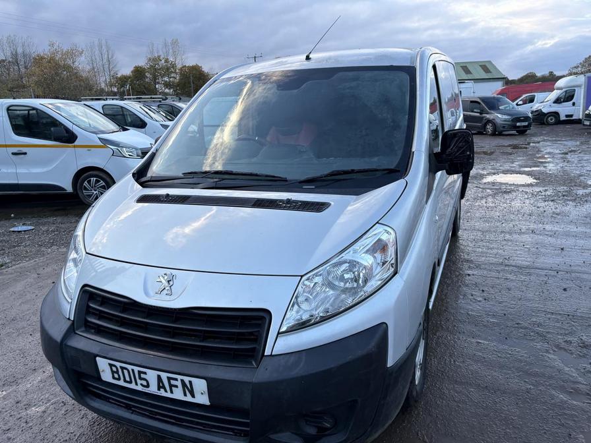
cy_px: 222
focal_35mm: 26
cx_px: 296
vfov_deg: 53.1
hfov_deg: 67.3
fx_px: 444
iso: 32
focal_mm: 5.96
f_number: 1.6
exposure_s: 1/155
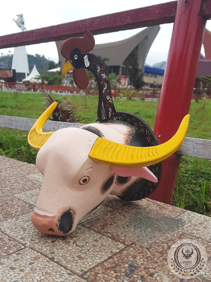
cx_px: 106
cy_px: 141
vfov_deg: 67.3
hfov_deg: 53.1
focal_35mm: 26
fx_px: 211
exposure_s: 1/524
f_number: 1.7
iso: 40
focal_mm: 4.3
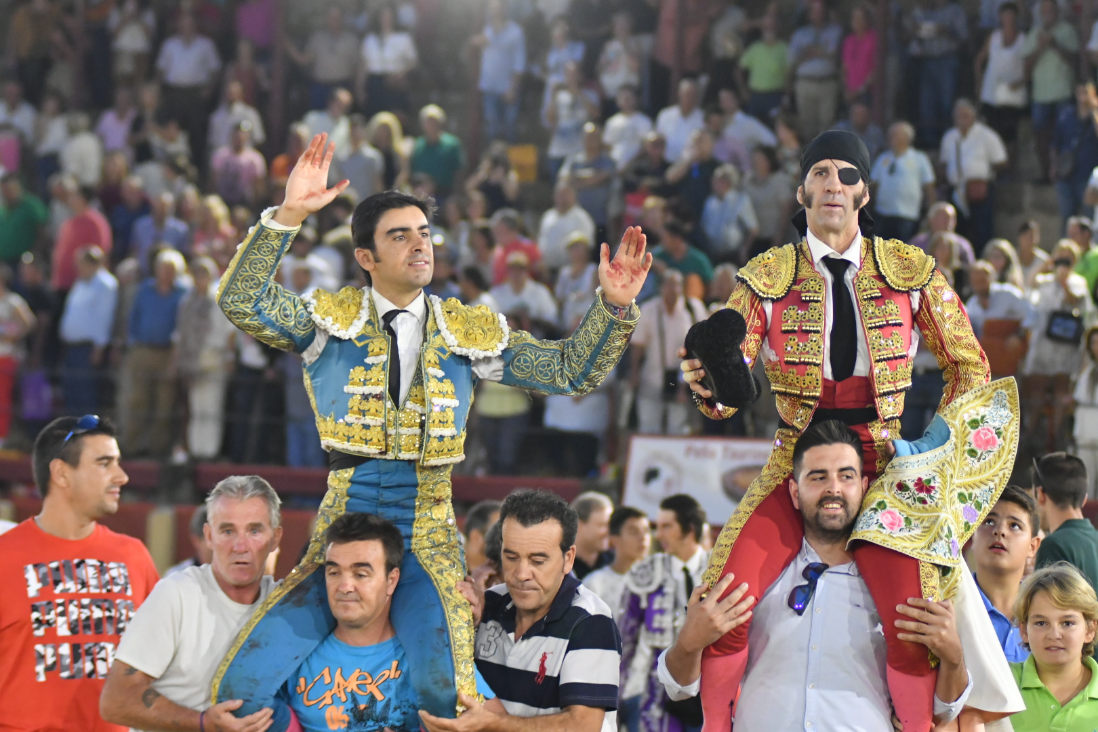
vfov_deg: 9.6
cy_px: 366
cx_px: 549
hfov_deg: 14.4
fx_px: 4346
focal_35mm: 142
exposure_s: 1/250
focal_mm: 95
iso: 3600
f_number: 2.8
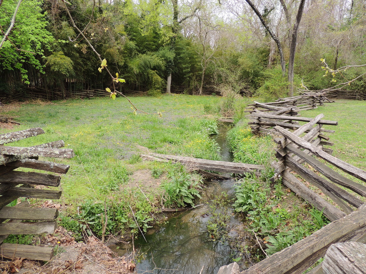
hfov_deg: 71.6
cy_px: 137
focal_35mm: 24
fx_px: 254
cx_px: 183
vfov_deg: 56.8
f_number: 3
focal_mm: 4.3
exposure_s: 1/400
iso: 100
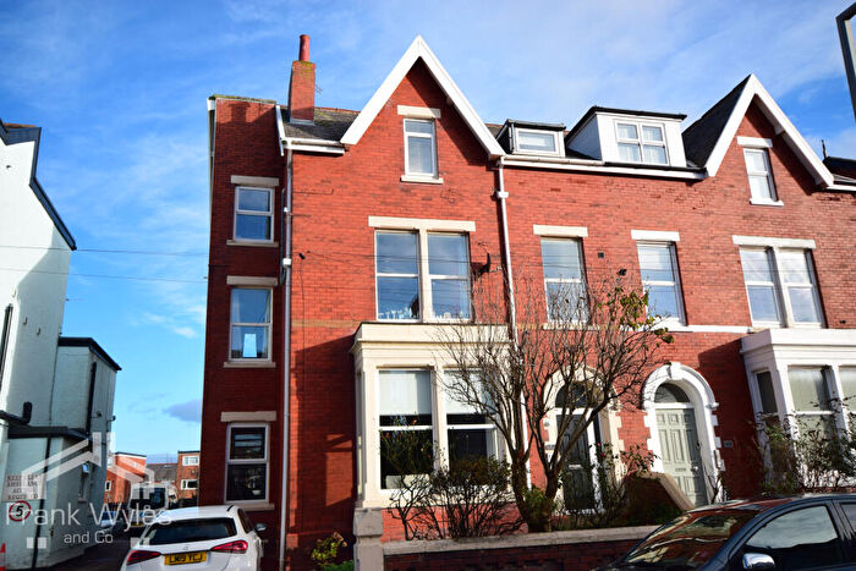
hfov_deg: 61.9
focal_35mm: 30
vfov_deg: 43.6
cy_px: 286
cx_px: 428
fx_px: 713
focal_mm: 20
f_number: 9
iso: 320
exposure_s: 1/500
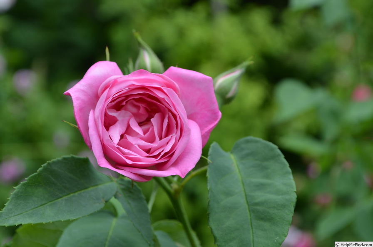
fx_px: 853
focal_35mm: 82
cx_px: 186
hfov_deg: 24.7
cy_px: 124
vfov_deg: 16.5
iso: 200
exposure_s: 1/200
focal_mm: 55
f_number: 8
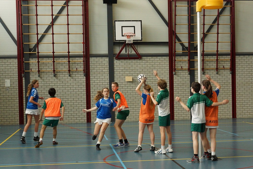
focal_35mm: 52
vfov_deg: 25.8
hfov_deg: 37.8
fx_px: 369
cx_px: 126
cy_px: 84
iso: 1250
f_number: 7.1
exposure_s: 1/200
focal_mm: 35
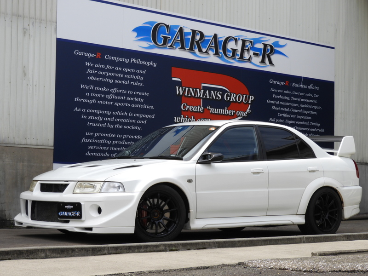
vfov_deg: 17.4
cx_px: 184
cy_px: 138
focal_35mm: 85
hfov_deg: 23.0
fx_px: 904
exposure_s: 1/400
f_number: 4.5
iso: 100
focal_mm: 15.2
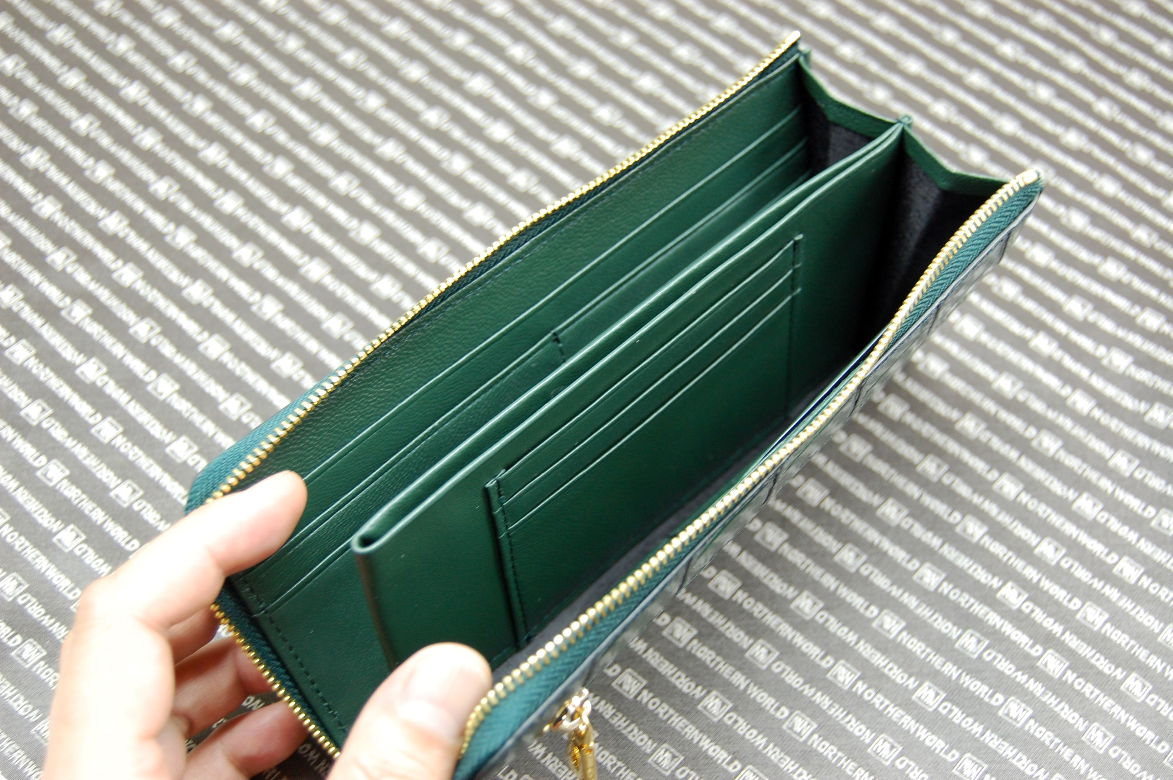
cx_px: 586
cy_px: 390
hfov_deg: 41.1
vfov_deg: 28.0
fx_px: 1563
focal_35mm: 48
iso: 450
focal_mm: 32
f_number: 4.5
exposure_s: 1/30
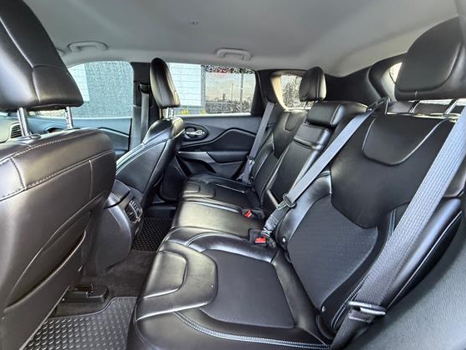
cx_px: 228
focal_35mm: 16
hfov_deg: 94.5
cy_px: 177
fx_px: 215
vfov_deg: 78.1
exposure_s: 1/60
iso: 500
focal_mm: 2.22
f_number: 2.2
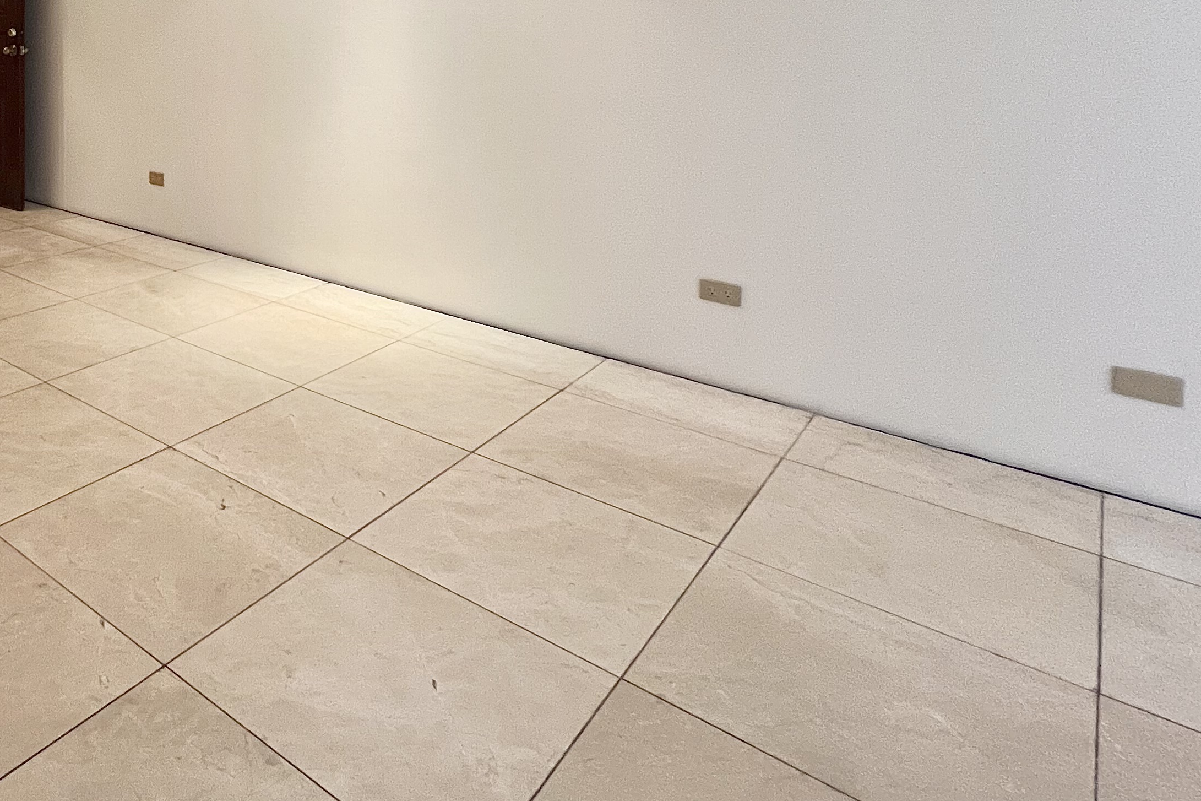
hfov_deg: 61.6
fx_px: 834
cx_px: 146
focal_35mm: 25
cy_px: 53
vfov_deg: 45.5
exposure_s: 1/60
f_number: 1.8
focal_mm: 1.57
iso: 250
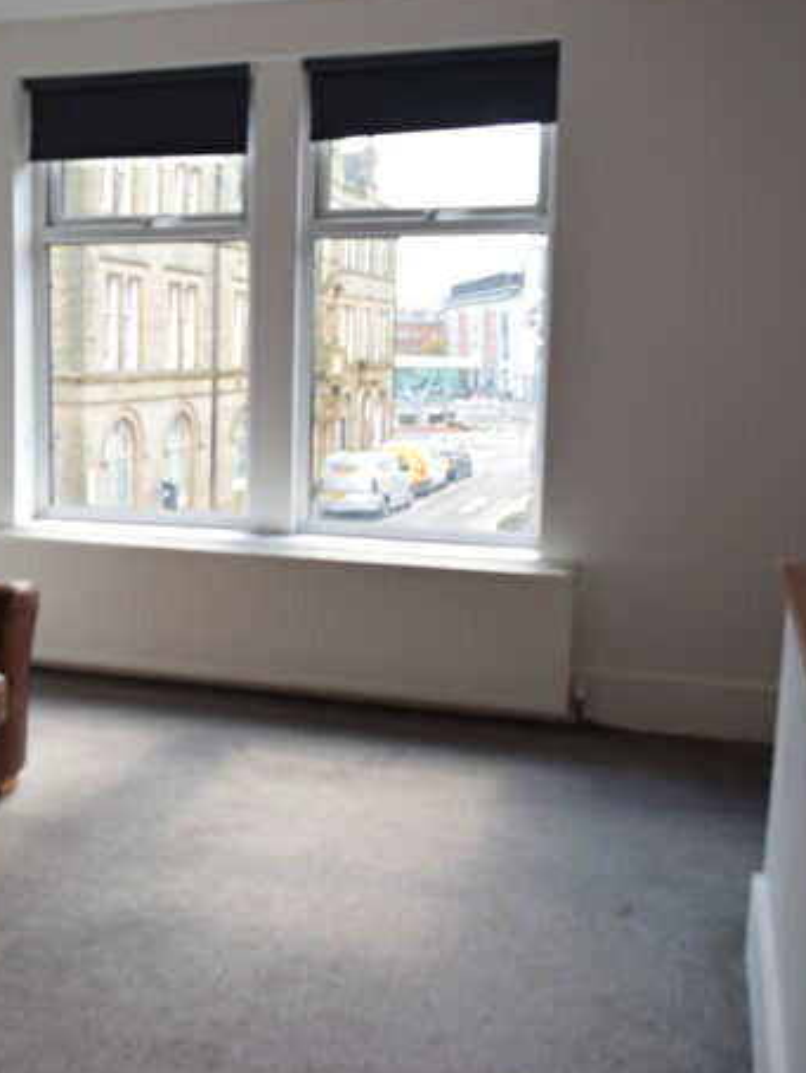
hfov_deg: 35.1
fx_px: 1241
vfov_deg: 46.8
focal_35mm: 40
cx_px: 189
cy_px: 538
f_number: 6.3
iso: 400
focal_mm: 18
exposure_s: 1/160
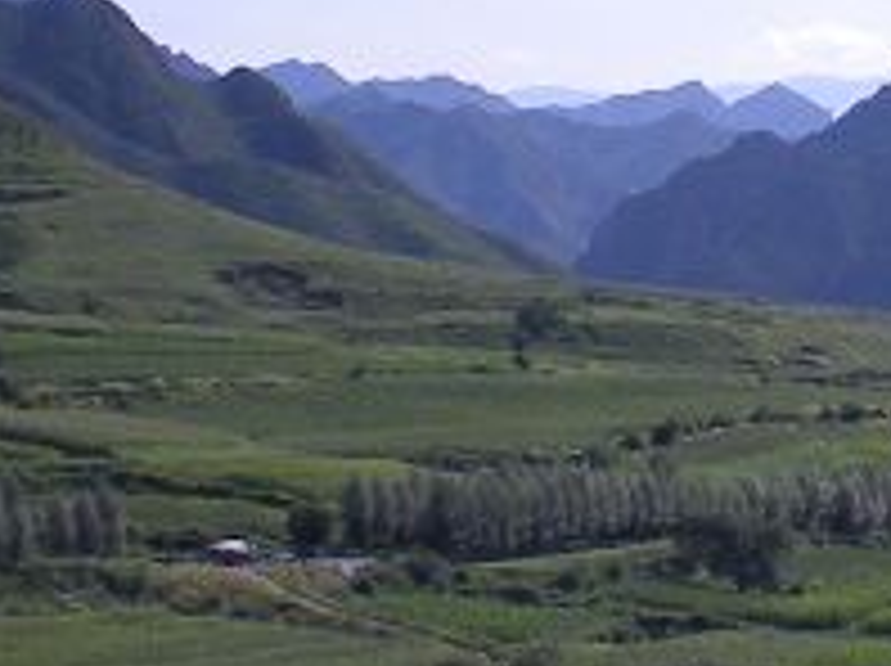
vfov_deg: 7.7
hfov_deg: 10.2
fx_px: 4936
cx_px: 1008
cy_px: 220
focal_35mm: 192
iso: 64
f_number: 4.6
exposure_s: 1/575
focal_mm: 6.3
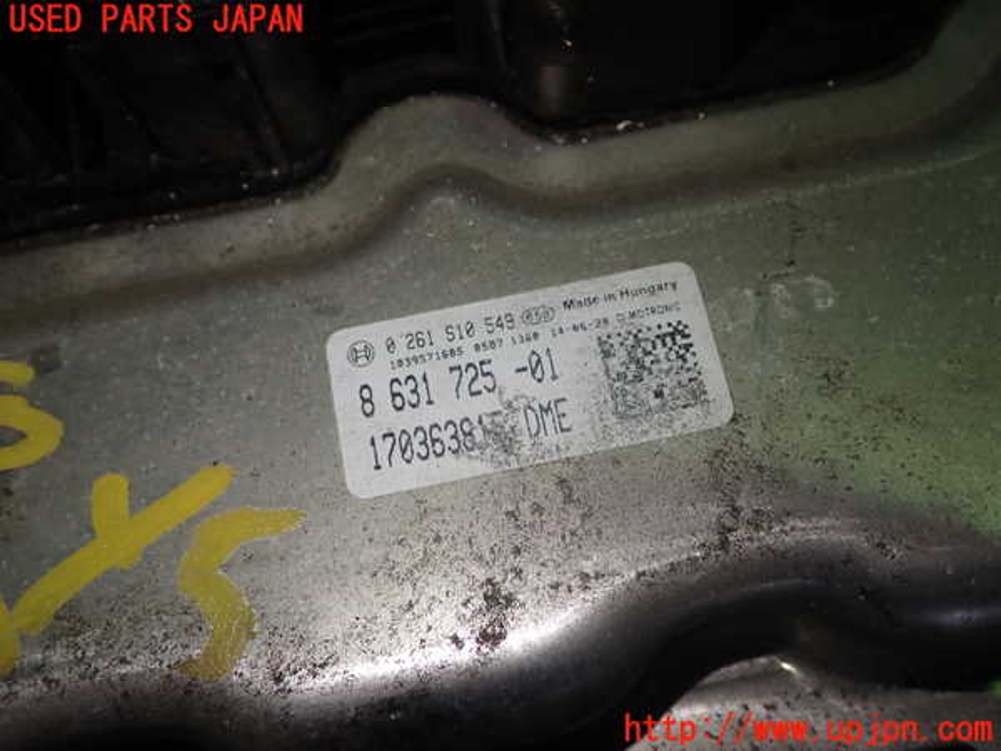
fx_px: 1099
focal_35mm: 38
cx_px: 500
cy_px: 376
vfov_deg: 37.7
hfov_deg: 49.0
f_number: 2.7
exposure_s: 1/80
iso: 100
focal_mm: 6.83
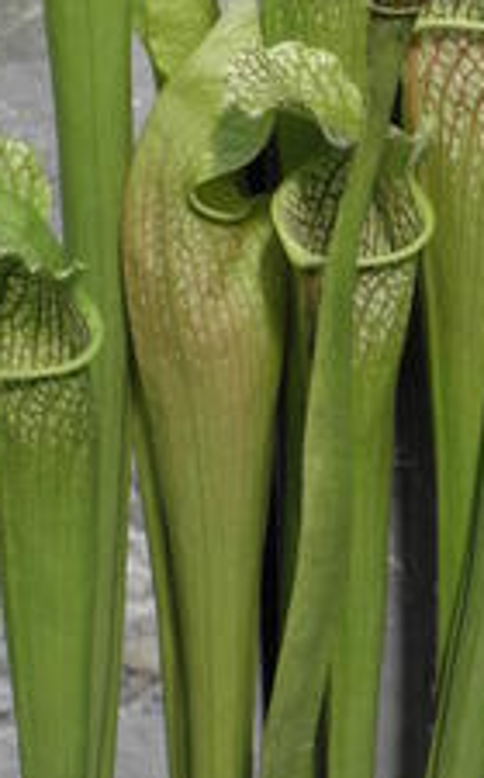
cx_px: 90
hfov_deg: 8.5
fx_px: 3261
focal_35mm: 154
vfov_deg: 13.4
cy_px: -55
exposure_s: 1/125
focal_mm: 9.22
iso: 64
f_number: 4.5
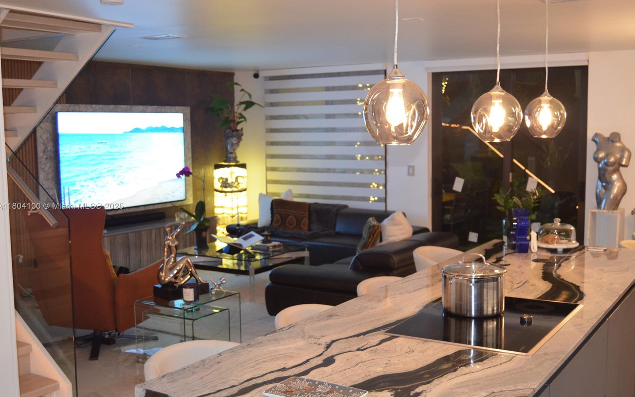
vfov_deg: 32.0
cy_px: 207
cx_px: 315
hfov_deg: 49.3
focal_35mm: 40
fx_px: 692
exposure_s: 1/60
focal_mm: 26
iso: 2200
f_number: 4
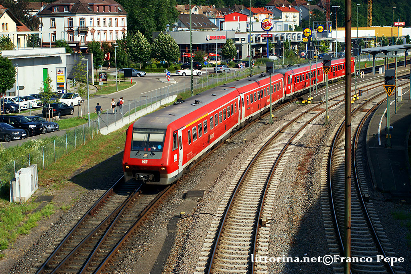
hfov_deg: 29.9
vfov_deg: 20.1
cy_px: 137
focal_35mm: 68
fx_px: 770
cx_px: 206
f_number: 8
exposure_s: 1/500
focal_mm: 45
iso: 200
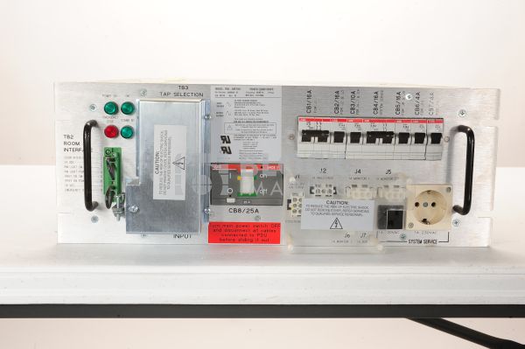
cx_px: 262
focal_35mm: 50
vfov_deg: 26.9
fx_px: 729
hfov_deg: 39.6
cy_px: 174
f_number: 14
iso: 320
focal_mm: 50
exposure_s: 1/160
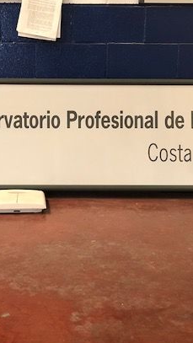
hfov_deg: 24.7
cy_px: 180
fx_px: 437
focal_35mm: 48
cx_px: 50
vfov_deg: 42.9
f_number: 1.8
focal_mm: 3.99
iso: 50
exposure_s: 1/15
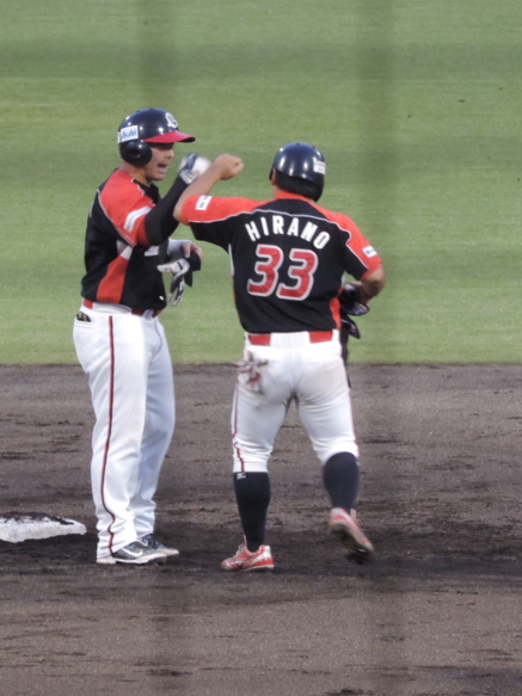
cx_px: 254
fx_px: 16574
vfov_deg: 2.4
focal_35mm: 824
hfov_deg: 1.8
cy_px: 345
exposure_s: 1/60
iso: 560
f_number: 4.9
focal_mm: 107
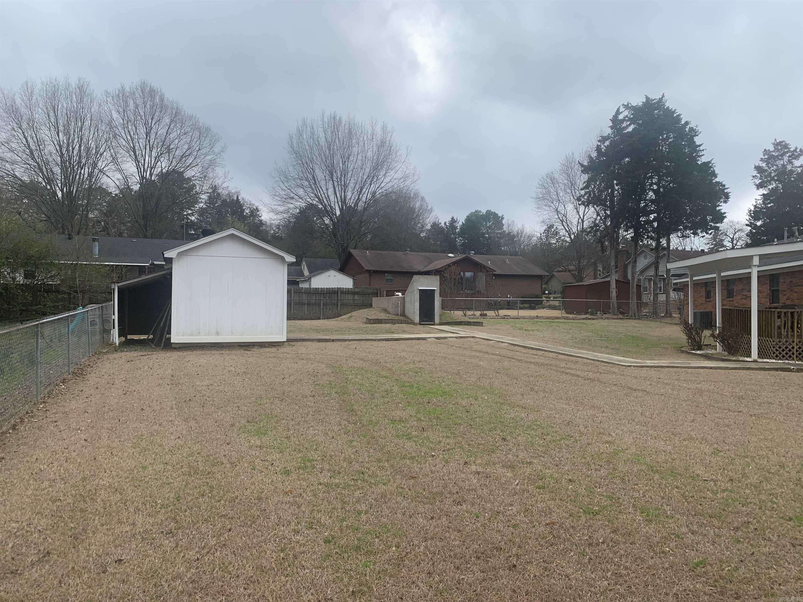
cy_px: 301
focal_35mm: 26
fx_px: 603
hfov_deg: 67.3
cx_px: 402
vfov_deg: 53.1
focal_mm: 4.25
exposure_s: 1/1610
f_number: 1.8
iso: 25
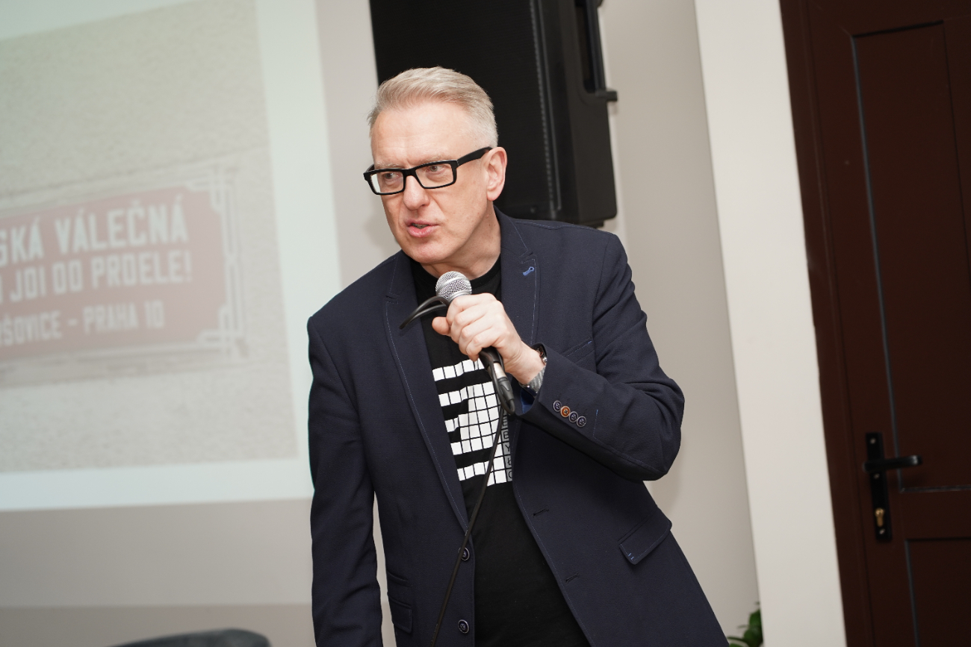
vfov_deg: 13.0
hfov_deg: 19.5
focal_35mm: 105
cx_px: 486
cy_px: 324
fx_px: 2832
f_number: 4
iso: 400
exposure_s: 1/100
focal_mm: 105
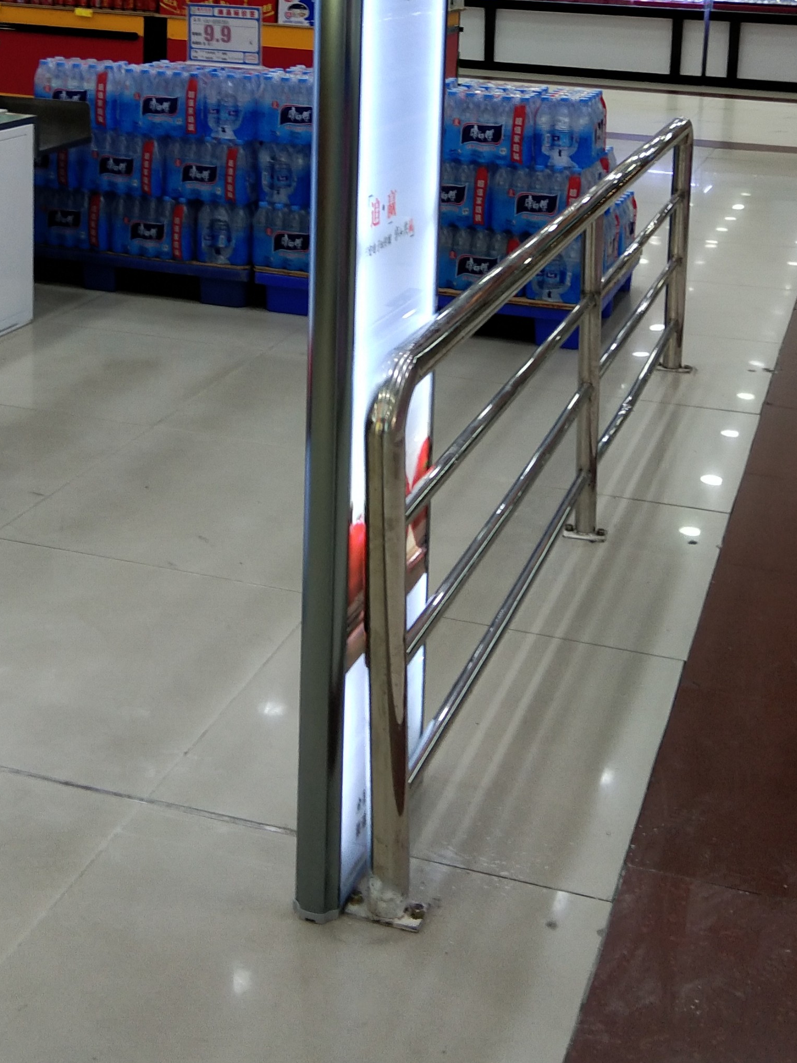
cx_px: 414
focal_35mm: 58
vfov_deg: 32.2
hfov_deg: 25.2
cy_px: 188
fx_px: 1781
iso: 125
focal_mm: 3.69
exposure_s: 1/50
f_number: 2.2
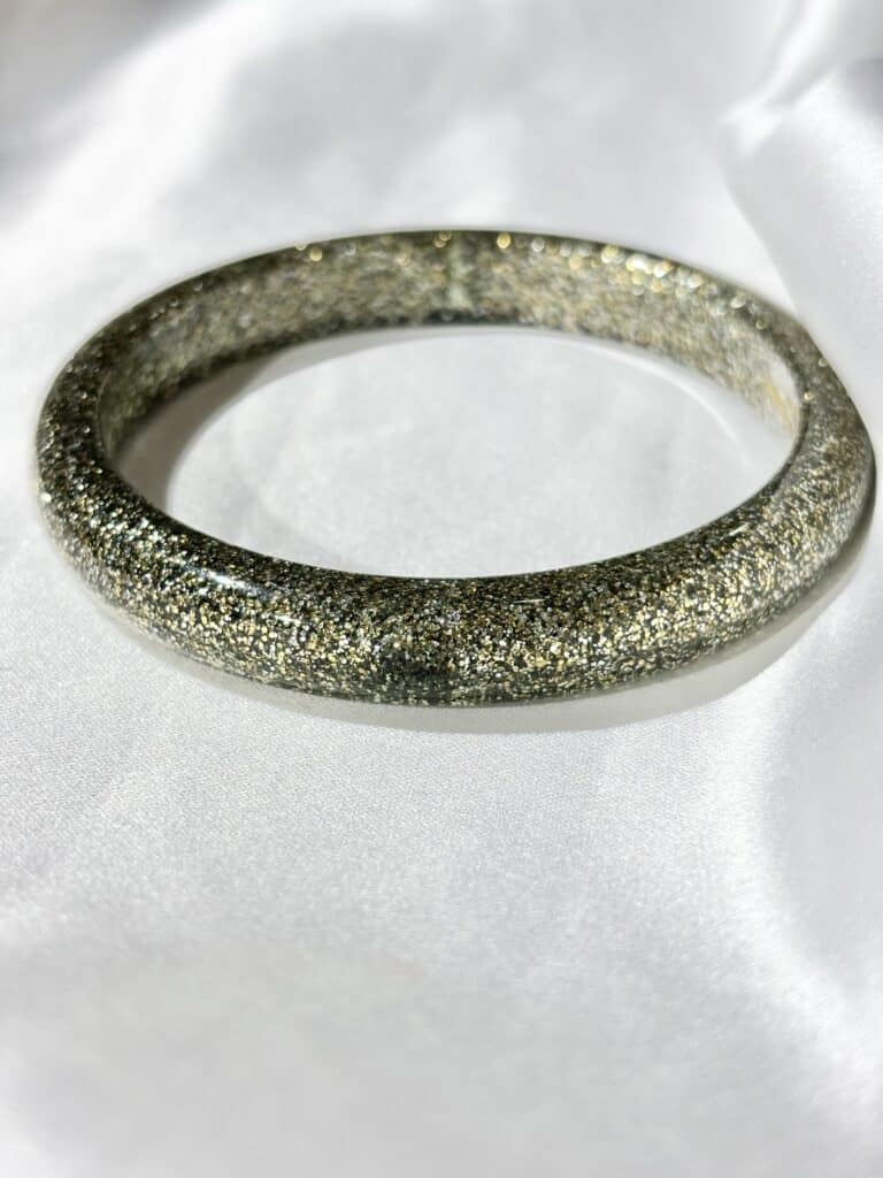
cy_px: 589
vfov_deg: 36.8
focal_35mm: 52
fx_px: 1769
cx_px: 442
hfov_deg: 28.0
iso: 32
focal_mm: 5.96
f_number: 1.6
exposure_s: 1/272
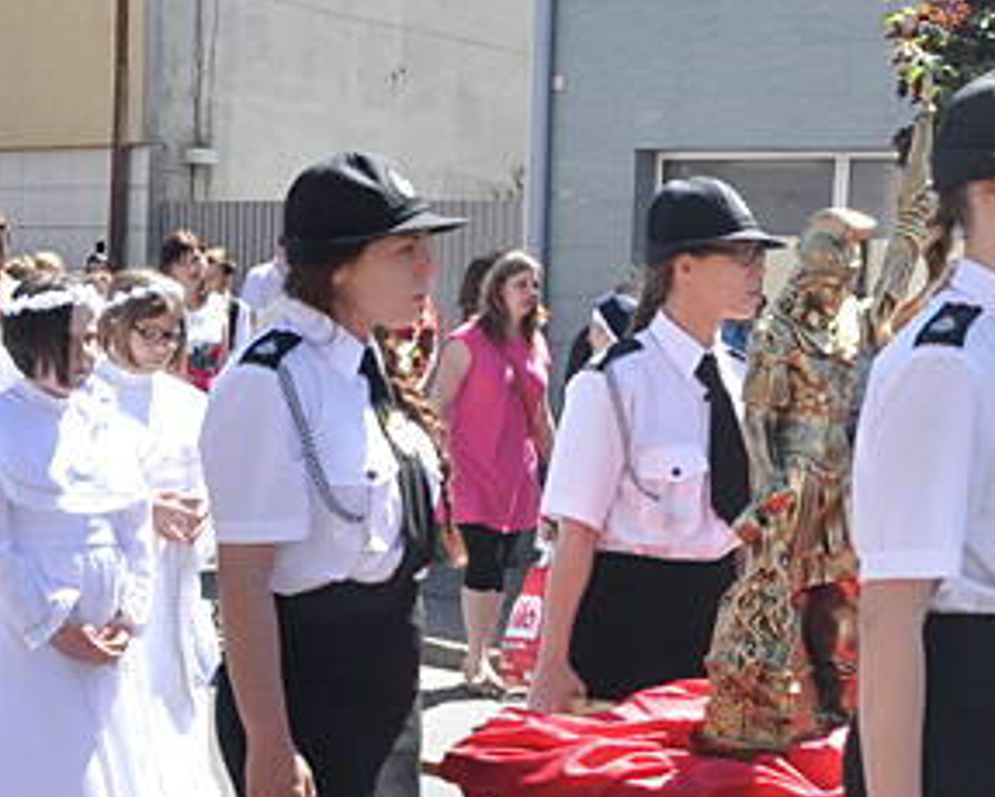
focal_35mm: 75
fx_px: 2210
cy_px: 743
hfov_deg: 25.1
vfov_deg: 20.0
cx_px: 721
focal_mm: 18
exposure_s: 1/400
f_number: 10
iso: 400
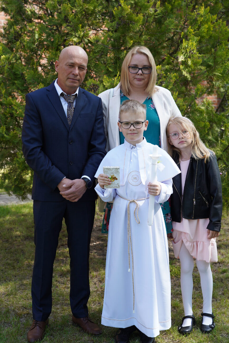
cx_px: 114
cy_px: 172
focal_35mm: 54
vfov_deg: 36.9
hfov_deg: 25.1
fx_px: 515
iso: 100
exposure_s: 1/160
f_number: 4.5
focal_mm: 54
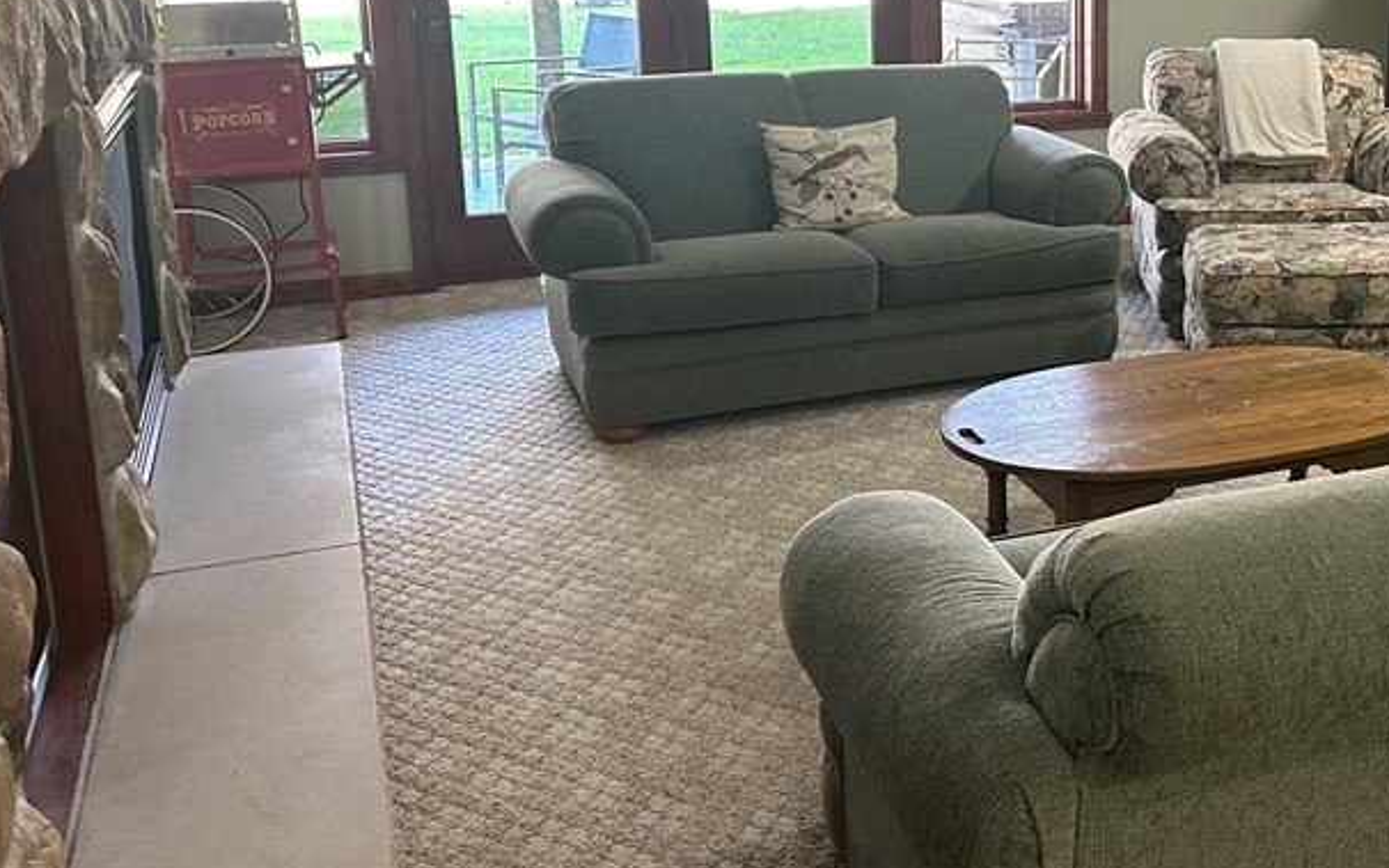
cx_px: 1109
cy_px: 224
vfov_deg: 29.4
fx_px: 1628
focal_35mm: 43
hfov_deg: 44.0
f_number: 1.78
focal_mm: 6.86
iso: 400
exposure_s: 1/60
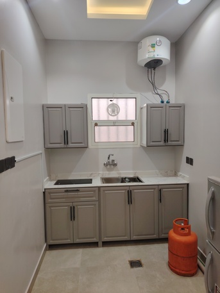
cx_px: 110
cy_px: 146
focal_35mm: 24
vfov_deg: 71.6
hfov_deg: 56.8
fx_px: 203
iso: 494
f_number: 1.75
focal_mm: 5.25
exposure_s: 1/100
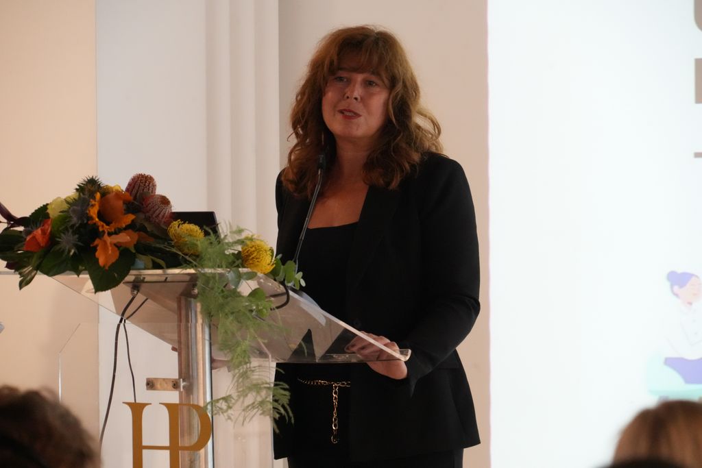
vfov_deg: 5.7
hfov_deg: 8.6
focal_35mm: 240
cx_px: 351
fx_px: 4680
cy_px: 234
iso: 12800
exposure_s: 1/60
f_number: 10
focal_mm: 240
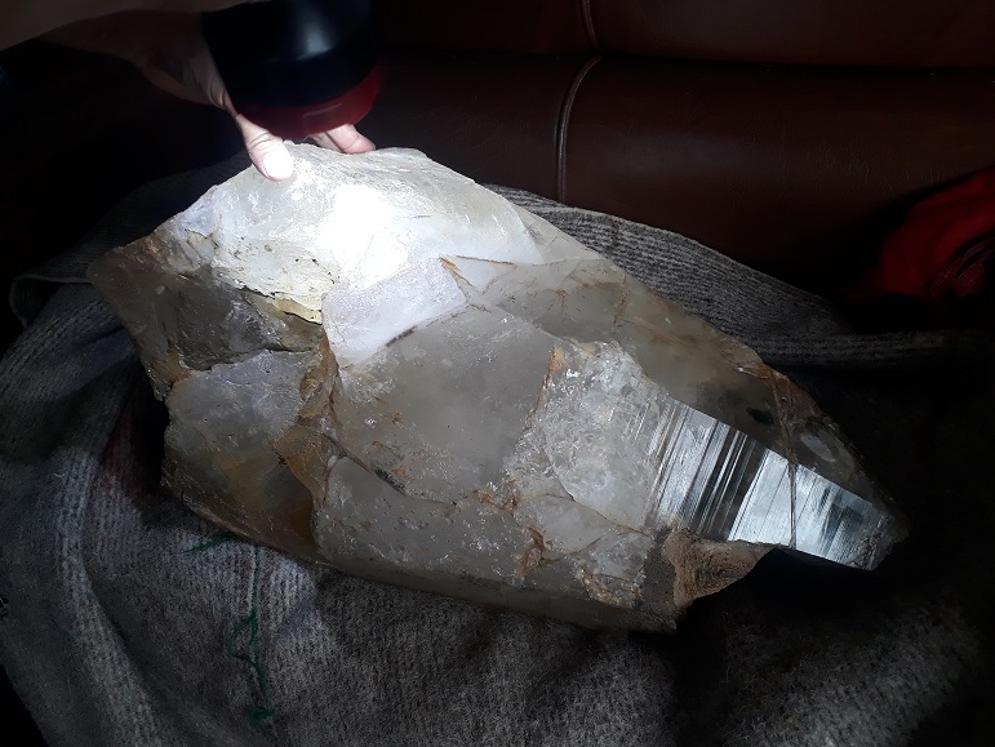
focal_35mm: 28
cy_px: 373
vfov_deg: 49.8
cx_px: 490
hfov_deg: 63.4
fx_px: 805
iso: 64
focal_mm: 3.6
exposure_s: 1/50
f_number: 1.9
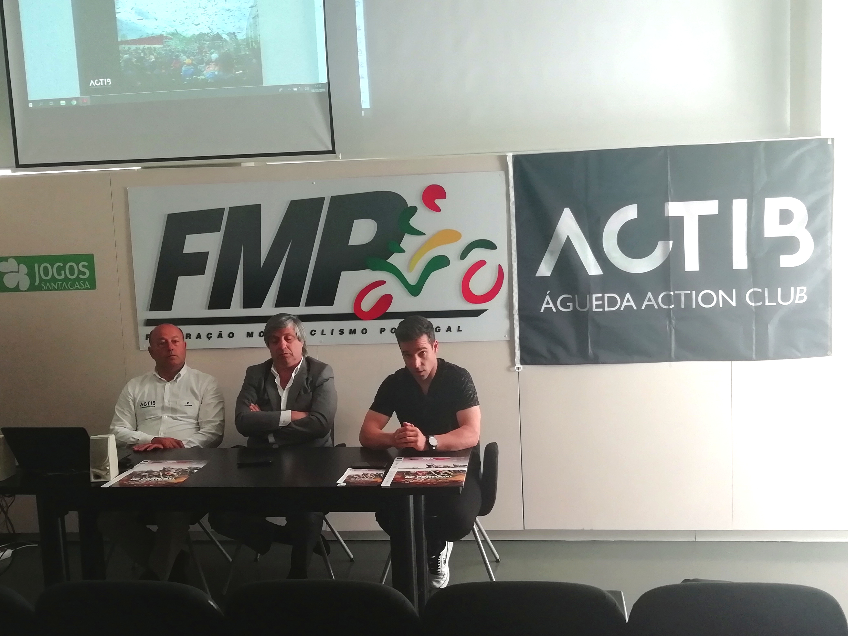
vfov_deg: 40.7
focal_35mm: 35
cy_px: 318
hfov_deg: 52.6
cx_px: 424
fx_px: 857
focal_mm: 3.46
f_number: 2.2
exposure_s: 1/33.3
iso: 100
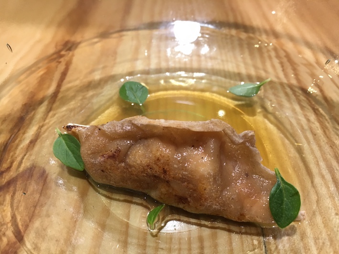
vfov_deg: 48.3
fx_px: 284
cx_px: 170
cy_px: 127
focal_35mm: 29
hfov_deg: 61.6
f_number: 2.2
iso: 125
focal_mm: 4.15
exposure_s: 1/33
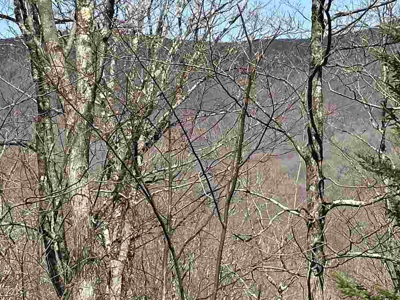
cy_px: 73
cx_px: 213
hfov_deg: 13.8
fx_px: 1652
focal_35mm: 143
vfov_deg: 10.3
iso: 64
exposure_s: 1/2890
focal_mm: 6.86
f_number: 1.78
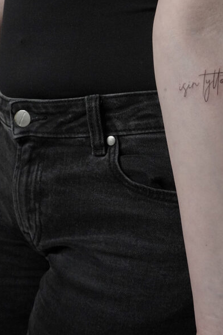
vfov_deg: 32.3
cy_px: 53
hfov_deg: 22.4
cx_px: 181
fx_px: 556
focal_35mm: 60
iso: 1600
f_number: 10
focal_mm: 23
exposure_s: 1/100
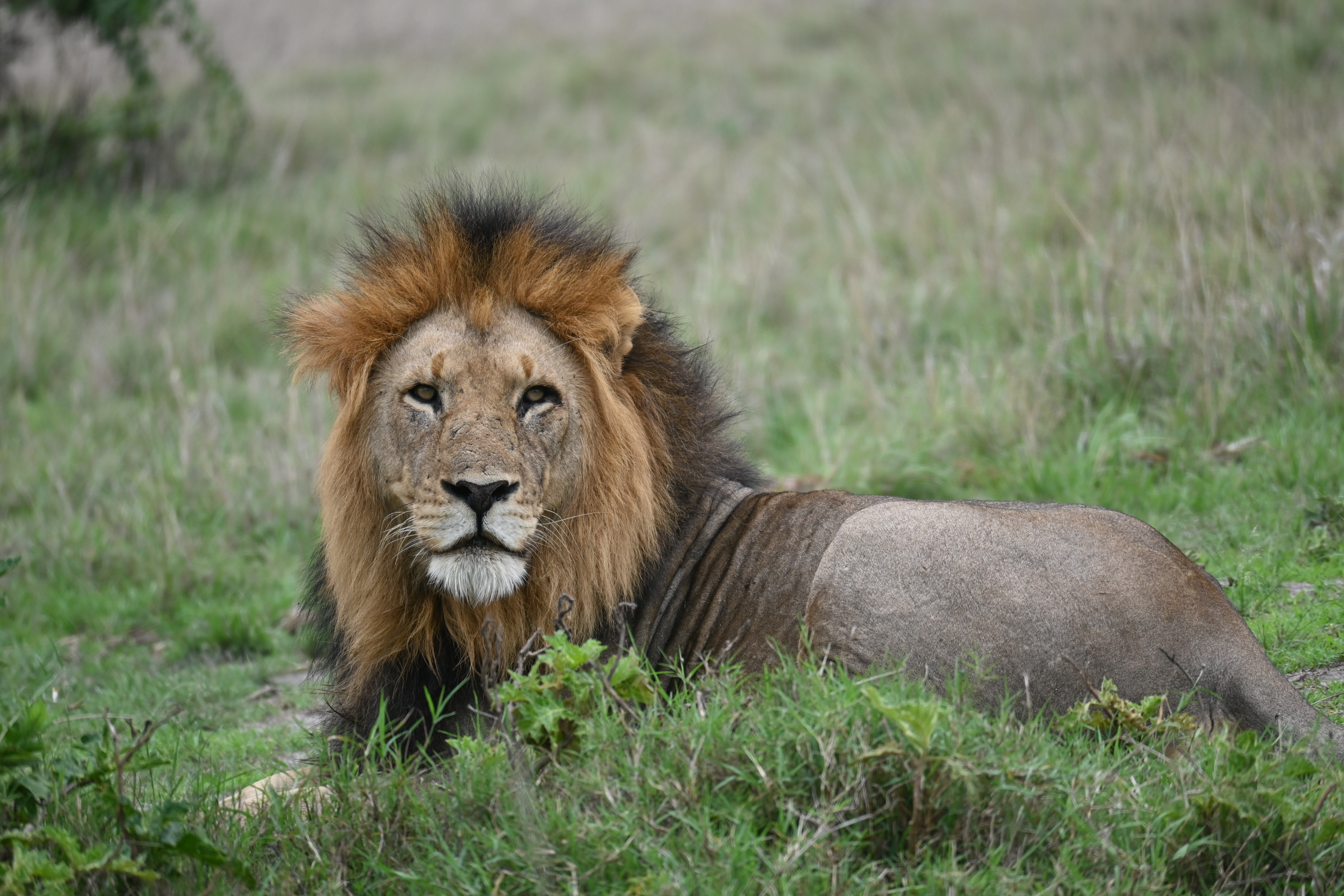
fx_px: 13999
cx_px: 672
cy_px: 448
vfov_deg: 3.7
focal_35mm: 375
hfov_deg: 5.5
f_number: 6.3
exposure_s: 1/500
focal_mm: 250
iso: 280
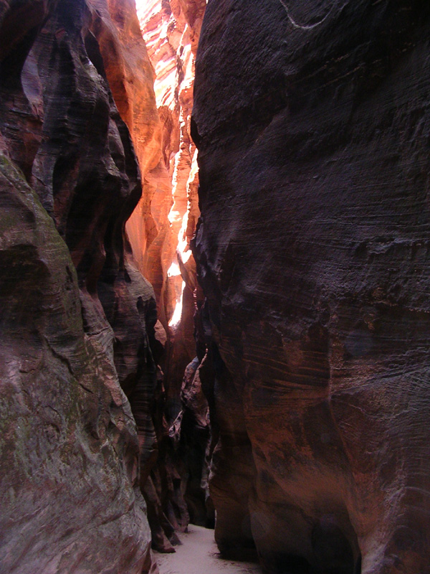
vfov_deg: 49.0
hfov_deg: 37.7
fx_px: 629
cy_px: 287
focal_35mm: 38
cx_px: 215
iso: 98
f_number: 2.8
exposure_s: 1/60.1
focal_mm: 5.8
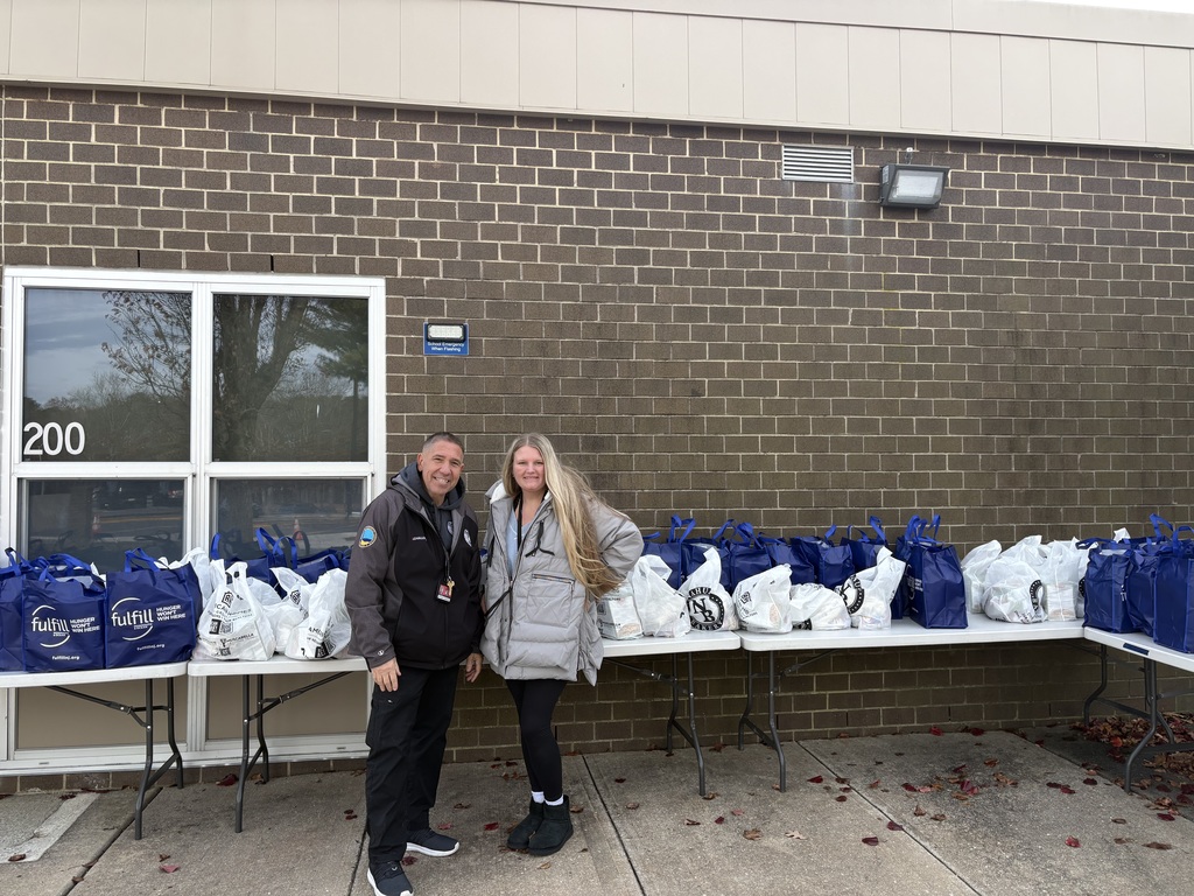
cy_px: 448
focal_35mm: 26
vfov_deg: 53.1
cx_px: 597
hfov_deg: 67.3
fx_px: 897
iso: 50
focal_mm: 5.96
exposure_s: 1/424
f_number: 1.6
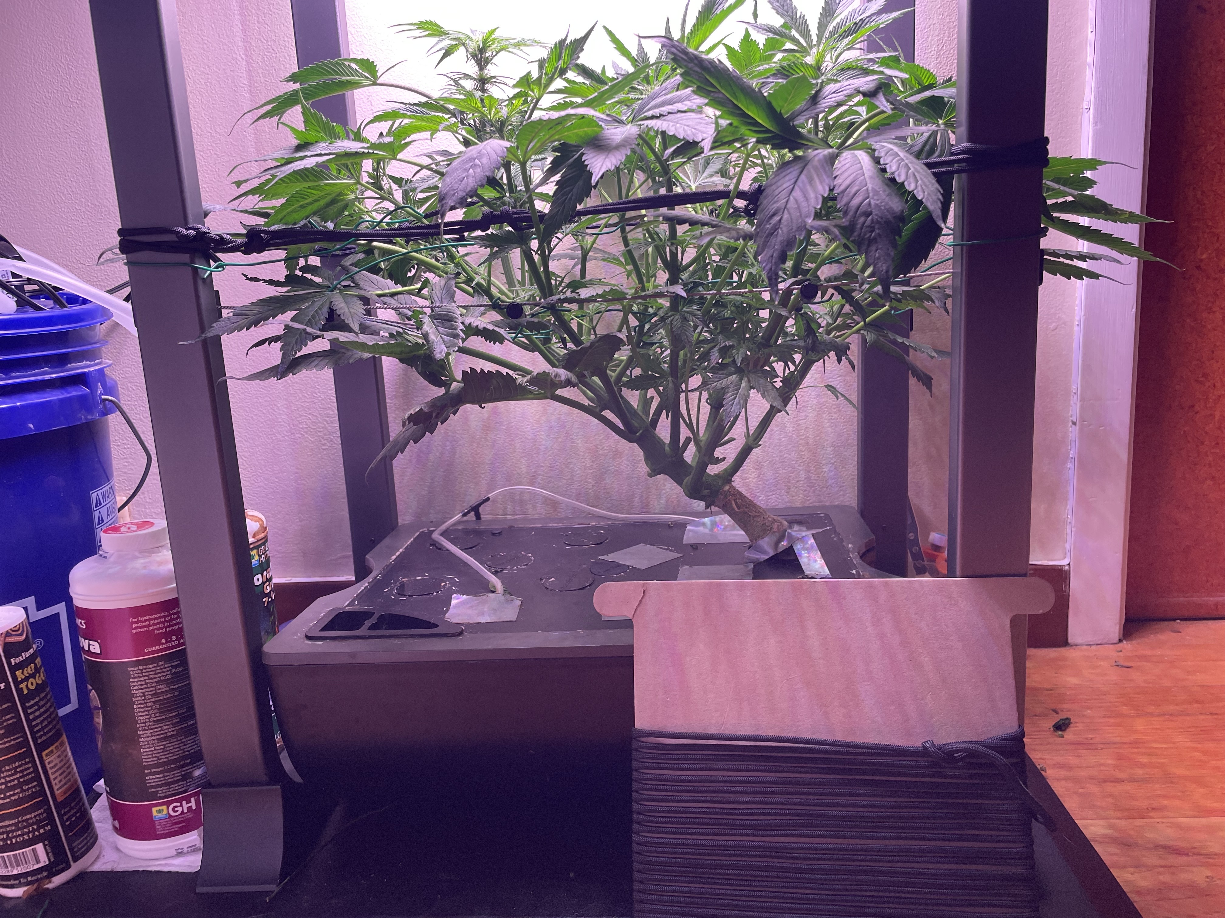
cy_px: 459
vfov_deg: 53.1
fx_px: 920
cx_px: 612
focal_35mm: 26
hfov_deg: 67.3
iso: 125
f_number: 1.6
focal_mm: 4.2
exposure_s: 1/120
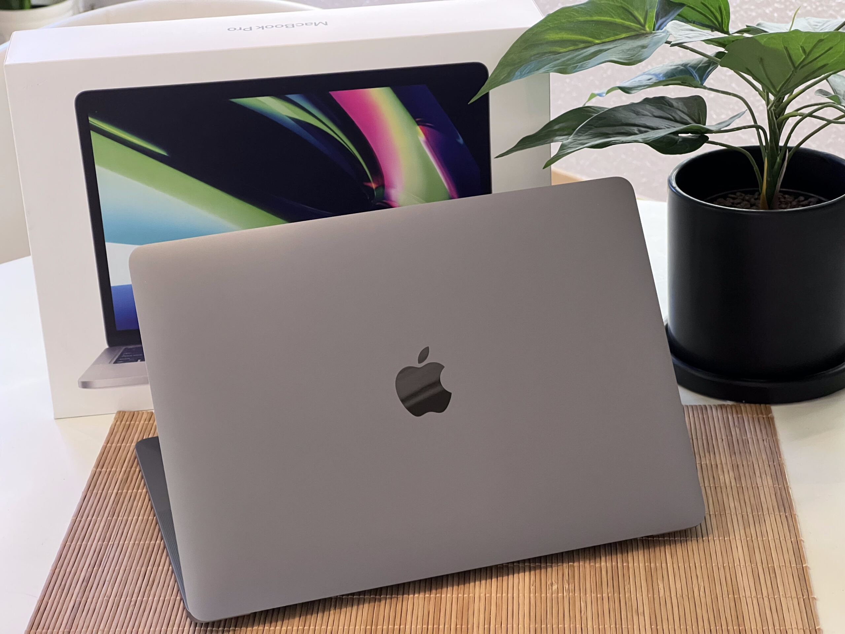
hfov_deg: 25.3
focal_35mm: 77
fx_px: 1880
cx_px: 422
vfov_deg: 19.1
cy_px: 317
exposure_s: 1/60
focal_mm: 9
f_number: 2.8
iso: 320
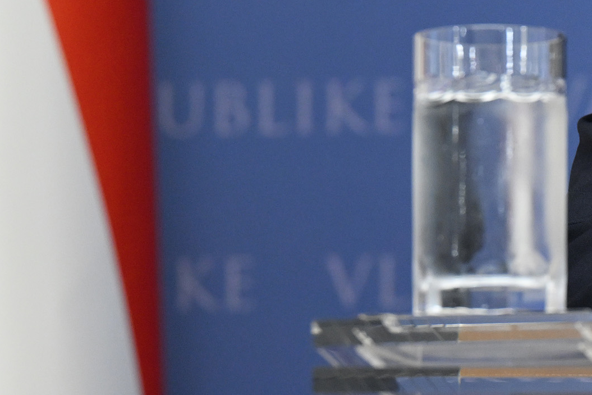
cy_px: -44
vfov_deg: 3.6
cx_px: 946
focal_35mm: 383
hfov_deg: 5.3
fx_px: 6297
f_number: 4
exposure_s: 1/250
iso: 1800
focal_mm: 101
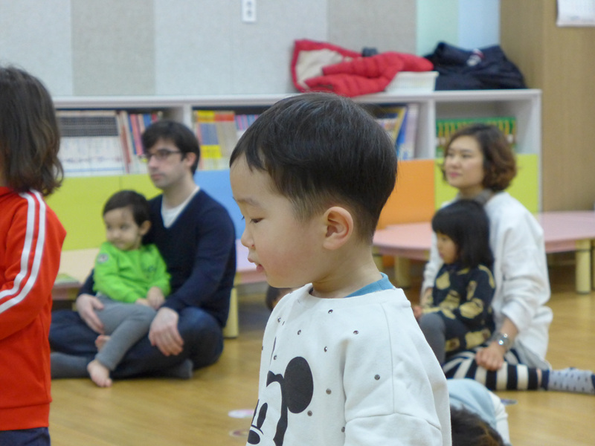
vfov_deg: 16.4
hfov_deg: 21.8
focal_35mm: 90
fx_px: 1547
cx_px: 298
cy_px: 223
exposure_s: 1/200
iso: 800
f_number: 2.3
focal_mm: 17.7
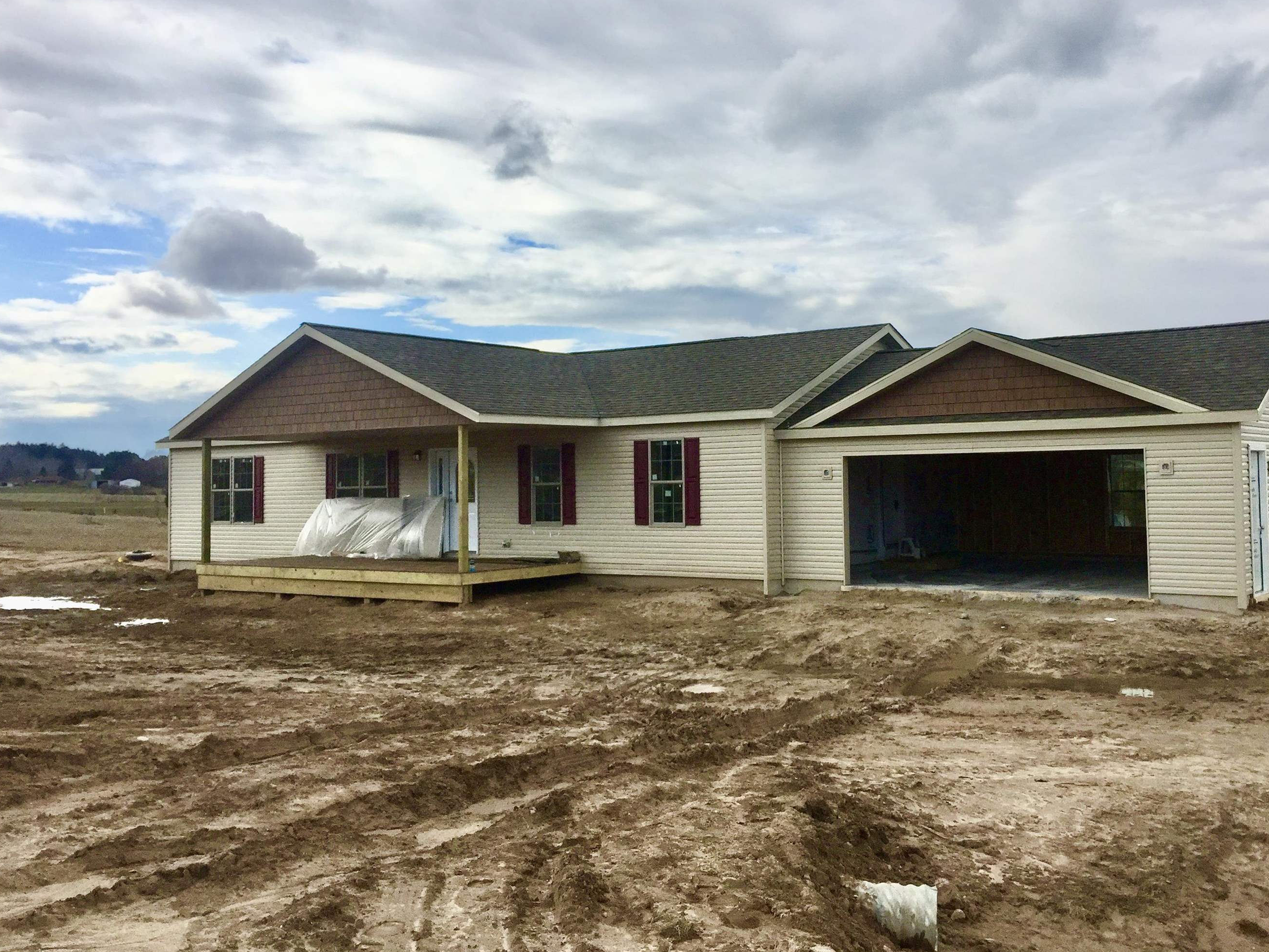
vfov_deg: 41.7
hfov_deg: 53.8
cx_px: 707
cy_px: 414
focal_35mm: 34
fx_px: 1246
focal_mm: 4.15
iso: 32
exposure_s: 1/2825
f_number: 2.2
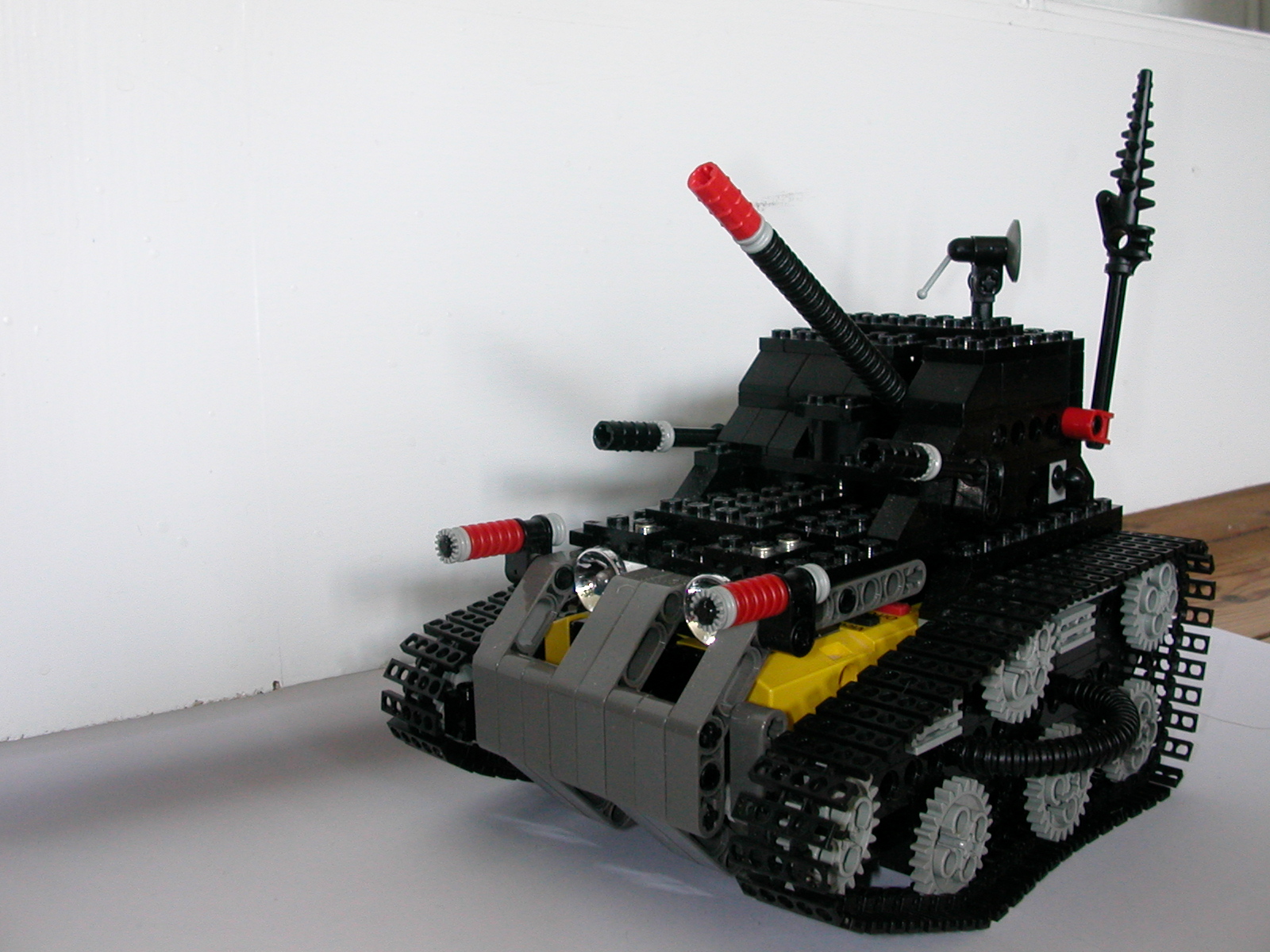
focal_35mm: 37
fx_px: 1357
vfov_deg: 38.7
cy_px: 476
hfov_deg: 50.1
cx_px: 635
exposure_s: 1/7.2
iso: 200
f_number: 4.5
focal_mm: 5.6
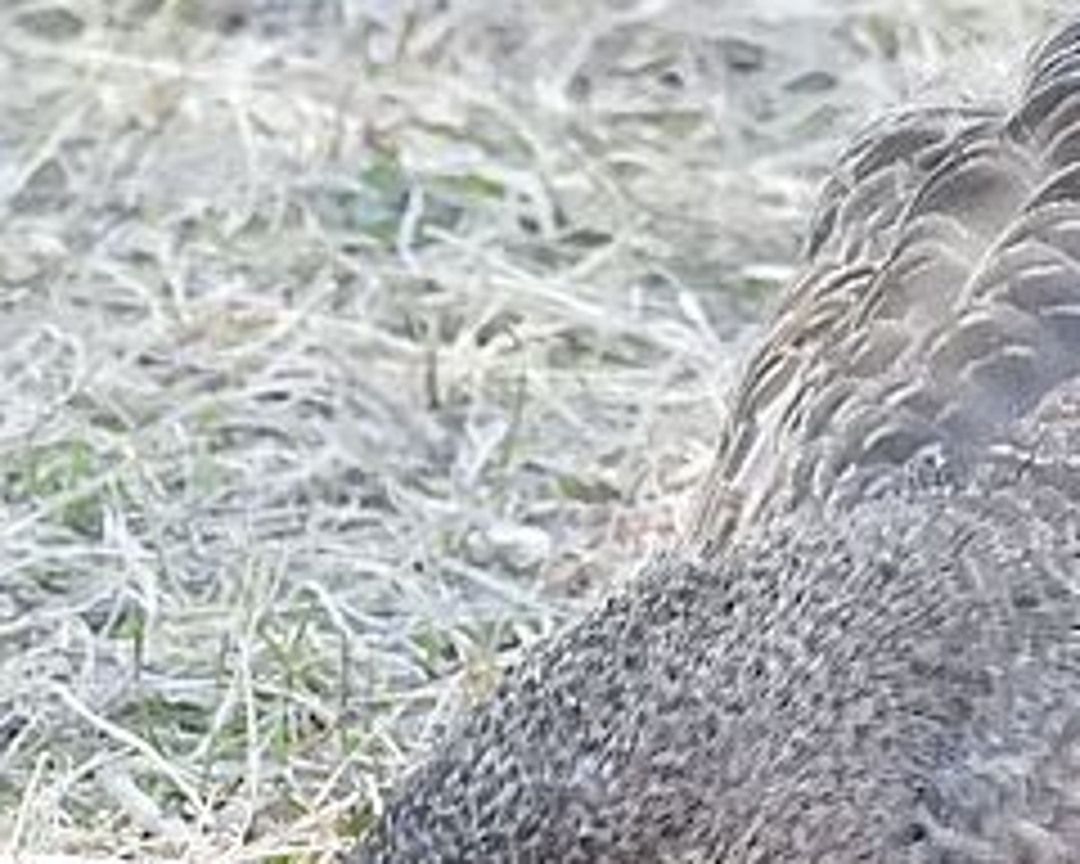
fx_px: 72782
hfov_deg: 0.9
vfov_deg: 0.7
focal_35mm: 2277
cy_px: 477
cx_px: 1296
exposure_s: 1/1000
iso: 1600
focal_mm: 125
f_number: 5.6
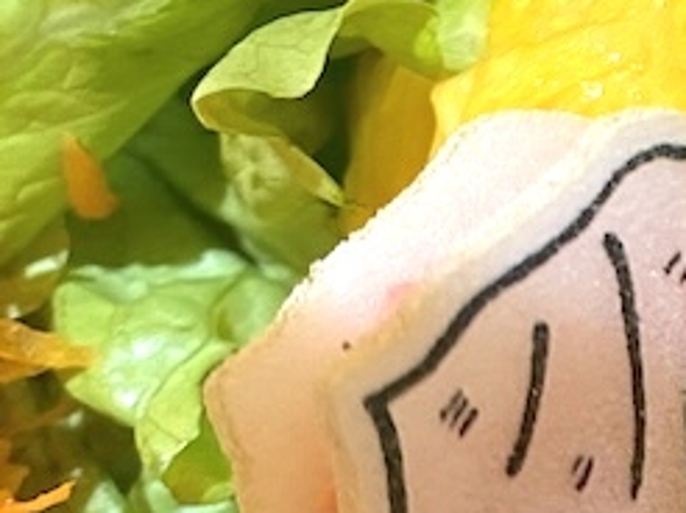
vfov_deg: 12.0
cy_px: 53
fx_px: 2415
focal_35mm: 122
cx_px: 1405
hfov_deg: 13.6
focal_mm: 4.25
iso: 160
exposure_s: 1/50
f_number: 1.8
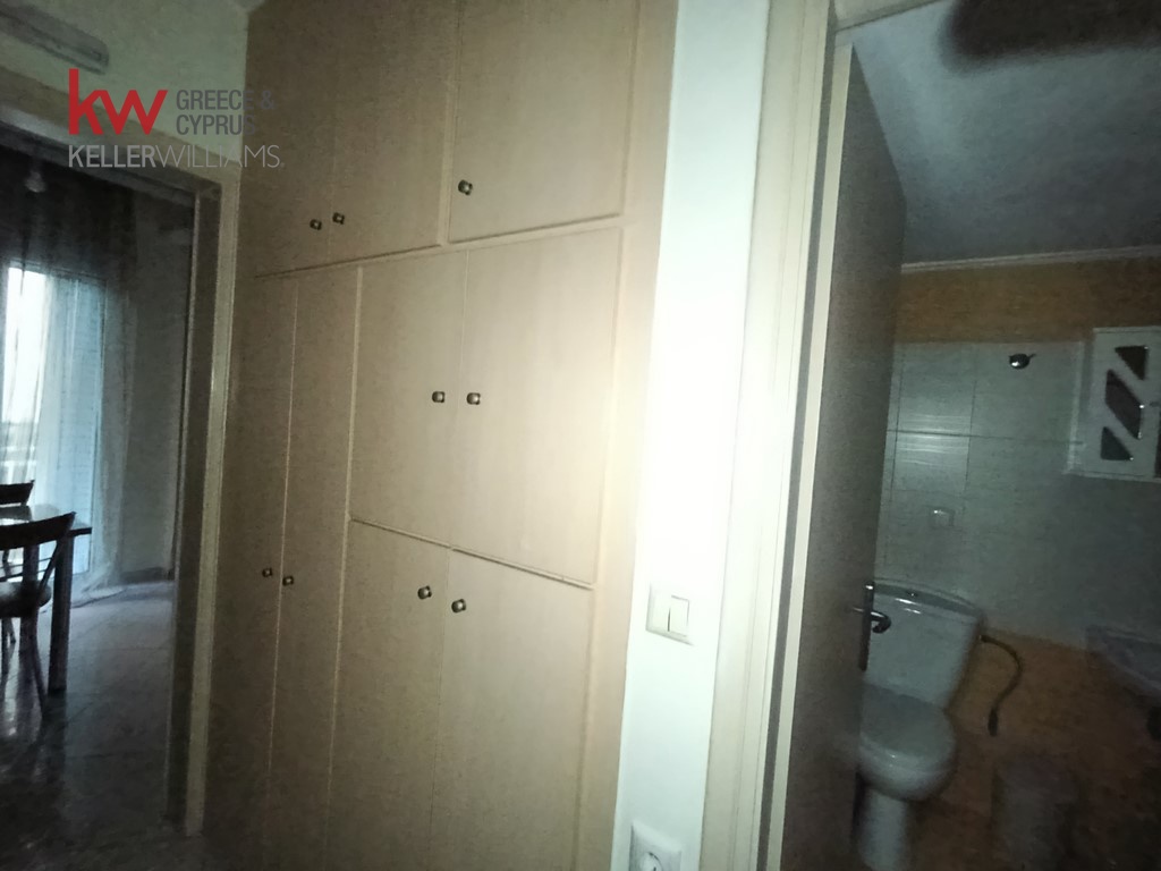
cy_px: 436
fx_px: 503
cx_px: 580
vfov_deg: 81.7
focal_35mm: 15
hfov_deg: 98.2
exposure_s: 1/14.3
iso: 3326
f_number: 2.2
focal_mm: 1.65
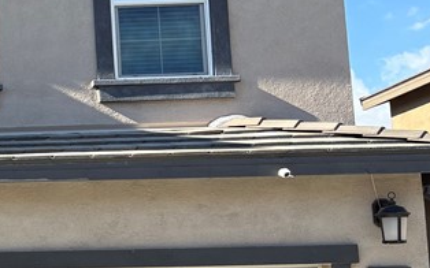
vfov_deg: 14.4
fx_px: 1054
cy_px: 204
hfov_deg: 19.5
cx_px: -251
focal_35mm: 90
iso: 50
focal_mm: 5.96
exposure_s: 1/1517
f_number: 1.6
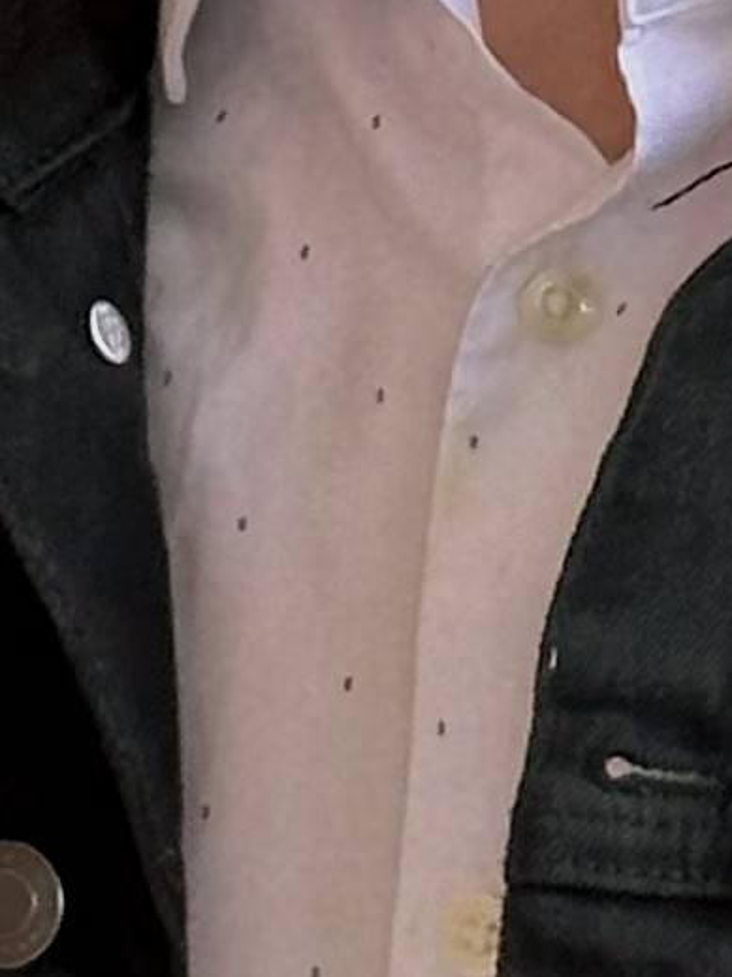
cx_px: 617
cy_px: -488
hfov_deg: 4.0
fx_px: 10521
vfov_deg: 5.3
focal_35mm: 373
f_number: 1.78
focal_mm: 6.86
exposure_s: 1/228
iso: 50
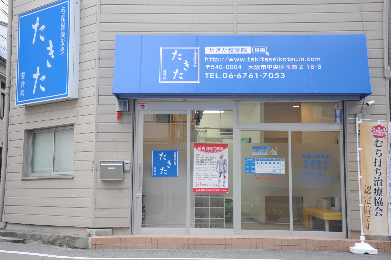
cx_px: 199
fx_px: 651
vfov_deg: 22.6
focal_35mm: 60
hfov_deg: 33.4
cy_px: 120
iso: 1600
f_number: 5
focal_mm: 55
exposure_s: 1/640
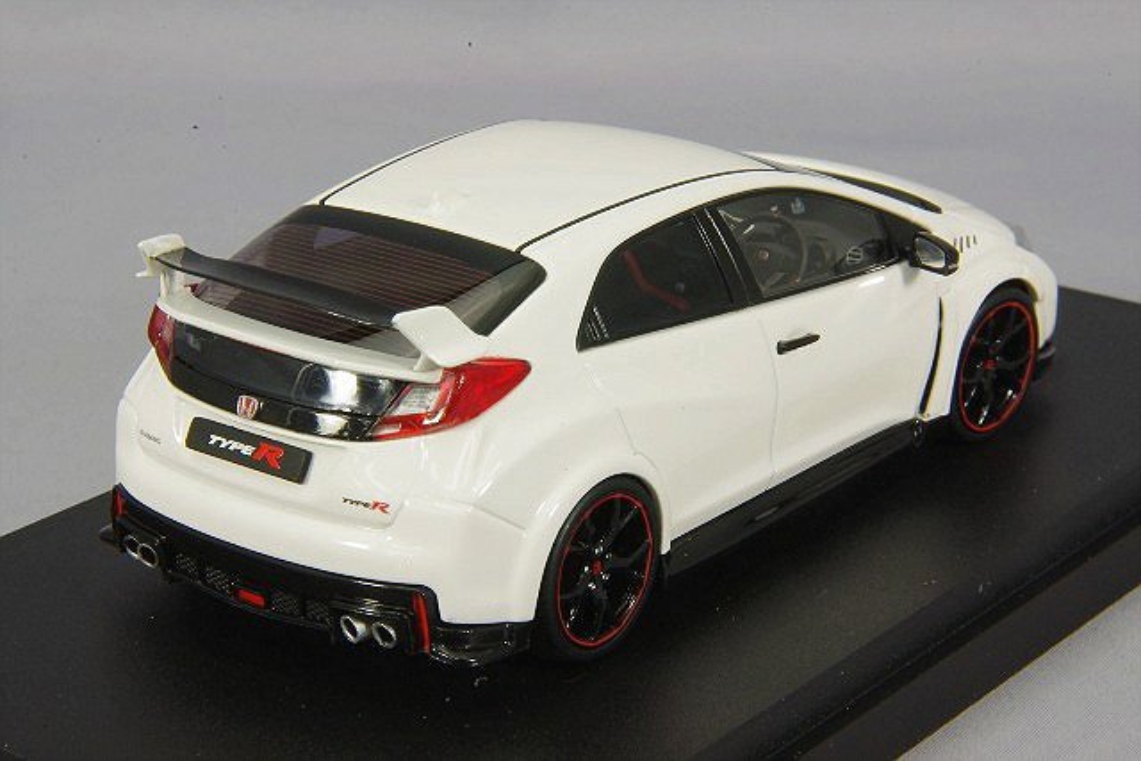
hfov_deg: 18.3
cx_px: 570
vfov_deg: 12.2
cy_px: 380
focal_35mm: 112
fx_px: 3550
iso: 400
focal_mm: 75
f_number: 32
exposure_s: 1/1.67
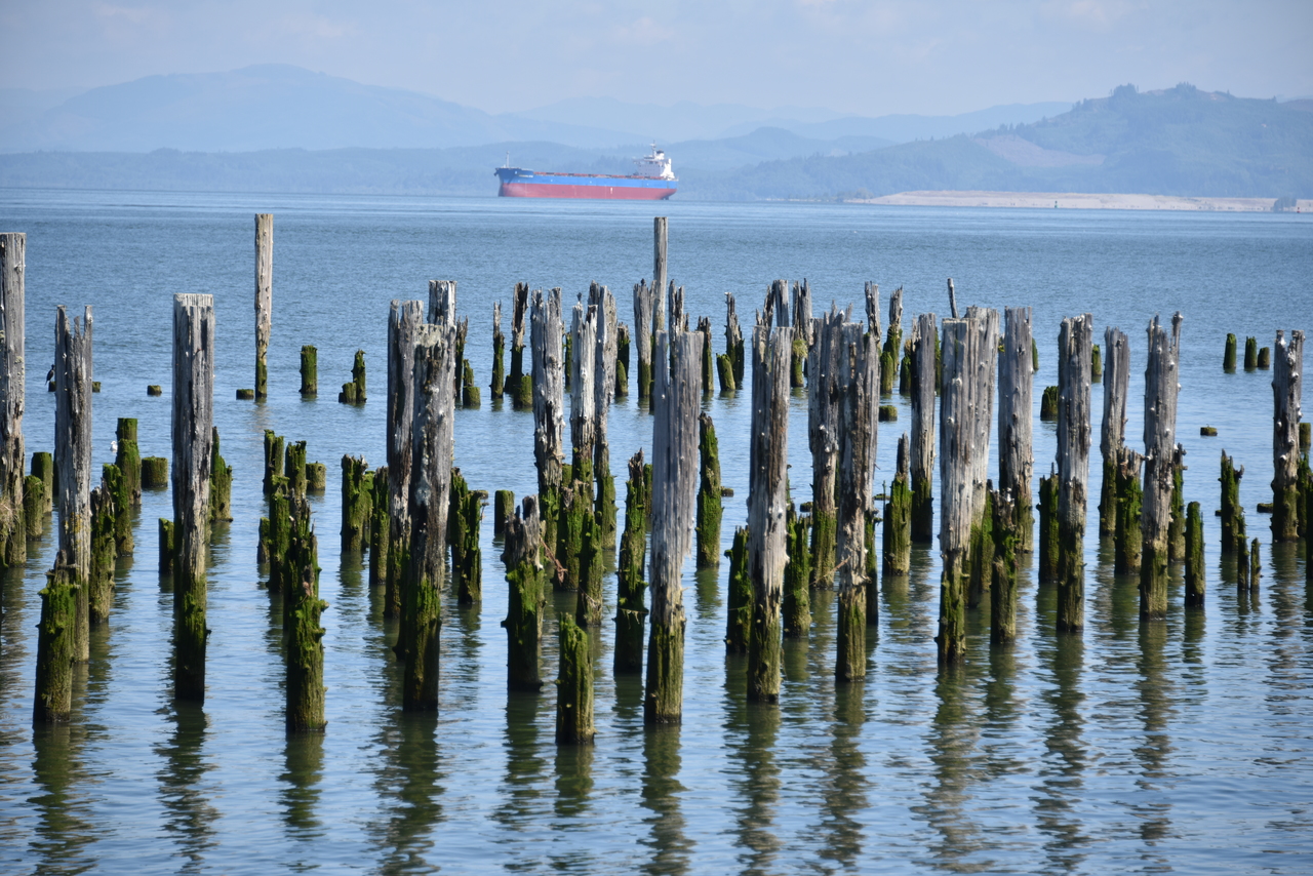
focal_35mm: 170
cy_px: 438
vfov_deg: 8.1
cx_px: 656
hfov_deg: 12.1
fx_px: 6201
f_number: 5.6
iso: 100
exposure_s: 1/400
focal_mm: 170
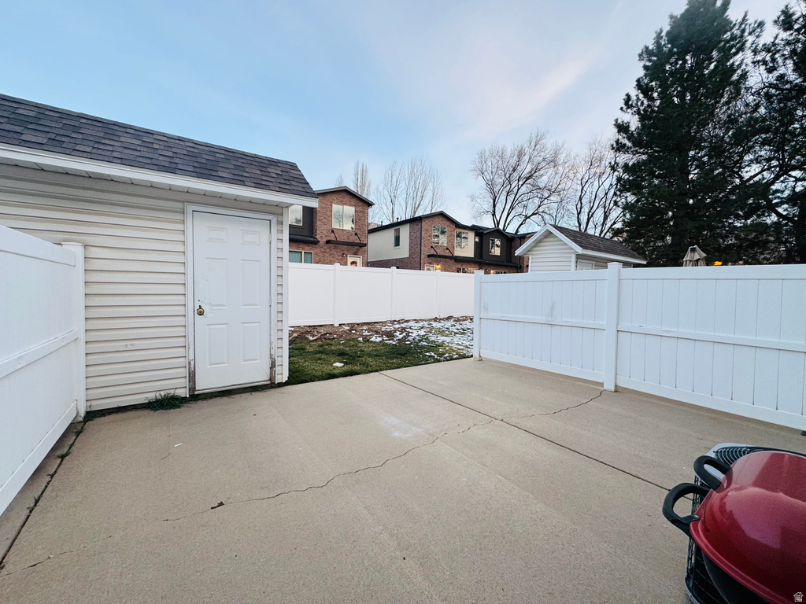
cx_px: 403
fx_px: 326
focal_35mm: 14
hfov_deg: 102.1
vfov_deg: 85.7
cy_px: 302
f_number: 2.2
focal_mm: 2.22
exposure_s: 1/99
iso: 80
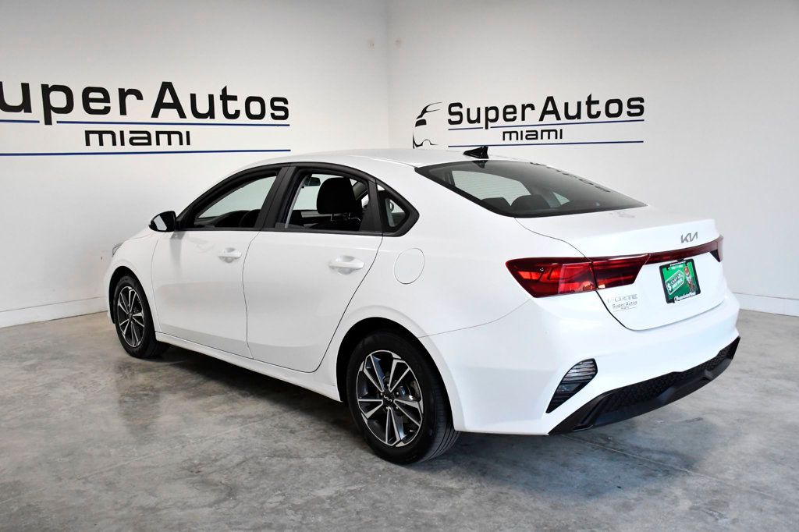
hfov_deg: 57.2
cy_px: 266
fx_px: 732
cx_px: 400
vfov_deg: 39.9
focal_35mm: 33
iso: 2500
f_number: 4.5
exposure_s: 1/1600
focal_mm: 22
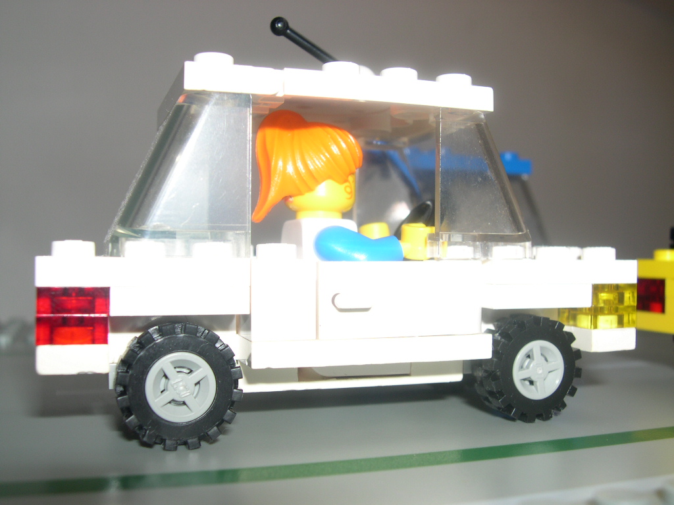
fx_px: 740
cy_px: 252
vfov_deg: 37.7
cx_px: 337
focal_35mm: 38
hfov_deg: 49.0
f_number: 7.6
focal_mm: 8
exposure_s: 1/30
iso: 100
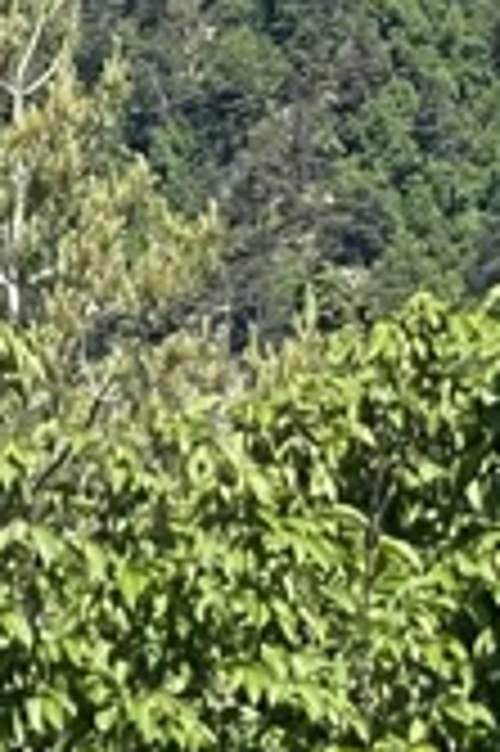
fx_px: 6931
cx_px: -1023
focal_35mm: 332
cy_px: -405
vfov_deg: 6.1
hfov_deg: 4.0
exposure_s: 1/1546
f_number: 2
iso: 25
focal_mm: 6
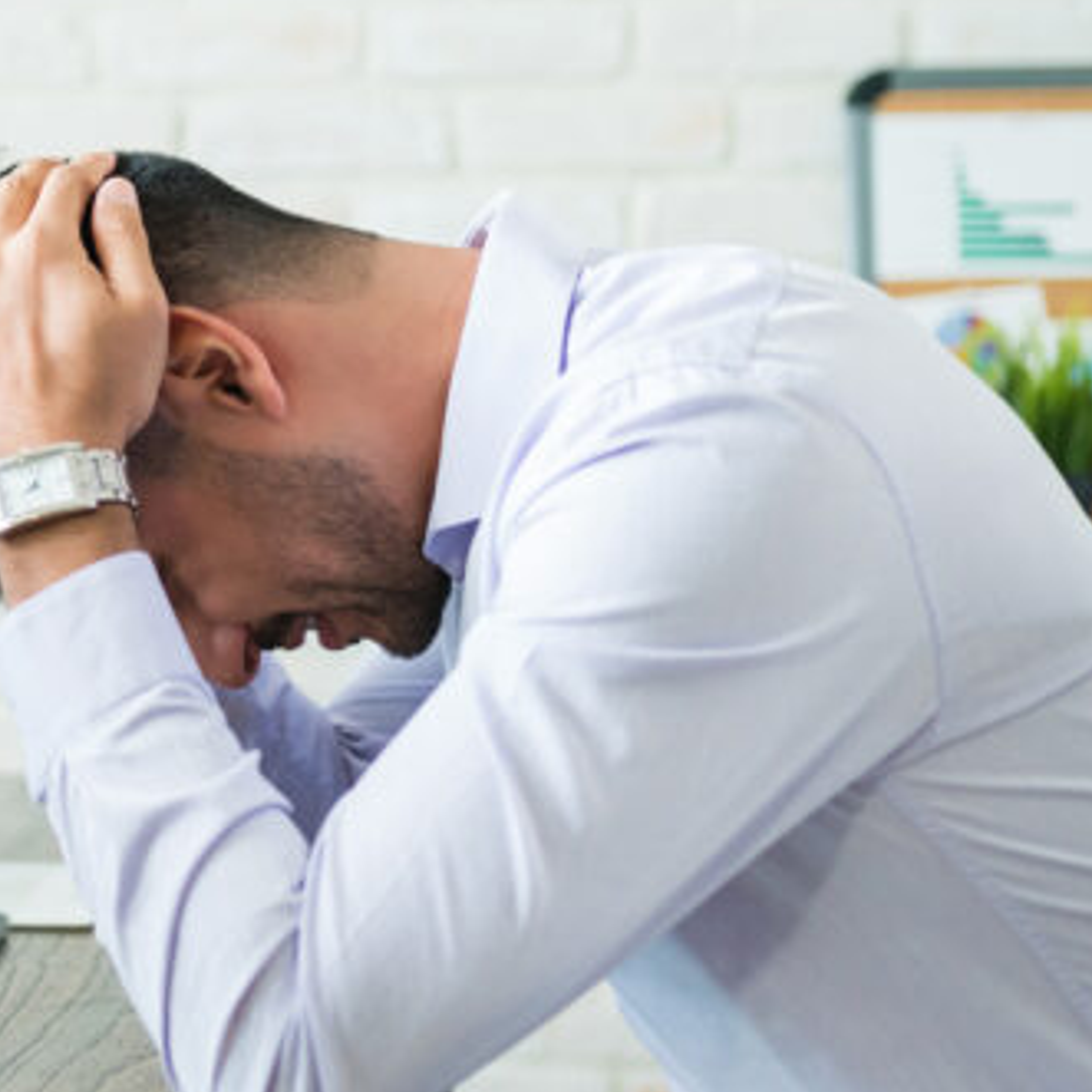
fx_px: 3284
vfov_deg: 18.9
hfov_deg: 18.1
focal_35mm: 92
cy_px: 424
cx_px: -142
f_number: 1.8
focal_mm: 35
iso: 800
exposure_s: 1/100
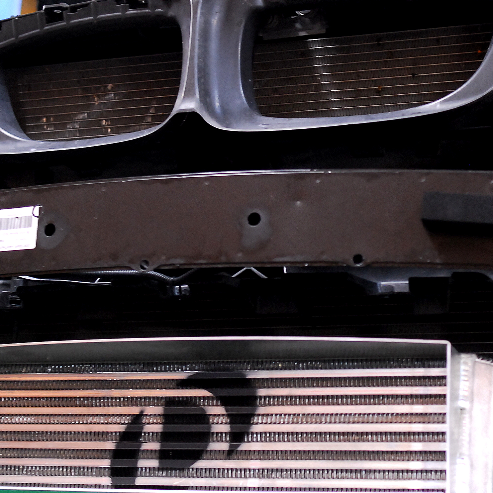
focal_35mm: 88
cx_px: 307
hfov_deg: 19.7
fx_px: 1415
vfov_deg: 19.8
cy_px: 259
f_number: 2.8
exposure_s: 1/15
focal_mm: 35
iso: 640
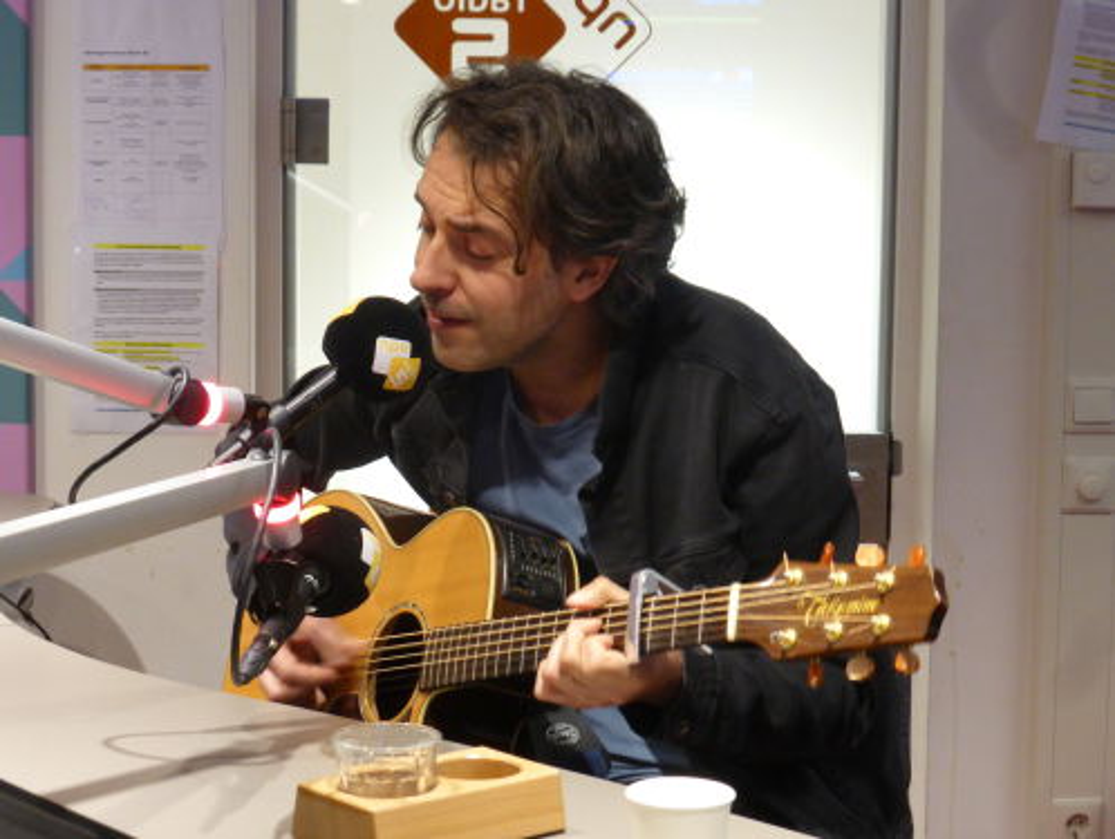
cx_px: 558
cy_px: 420
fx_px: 2548
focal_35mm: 79
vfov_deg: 18.7
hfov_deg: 24.7
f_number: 5.1
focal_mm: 14.2
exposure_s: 1/4
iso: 400
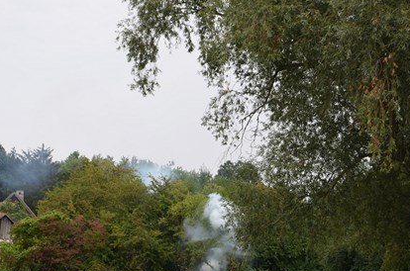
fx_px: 1110
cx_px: 183
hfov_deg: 20.9
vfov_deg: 13.9
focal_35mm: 98
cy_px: 194
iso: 100
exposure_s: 1/200
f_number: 6.3
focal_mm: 45
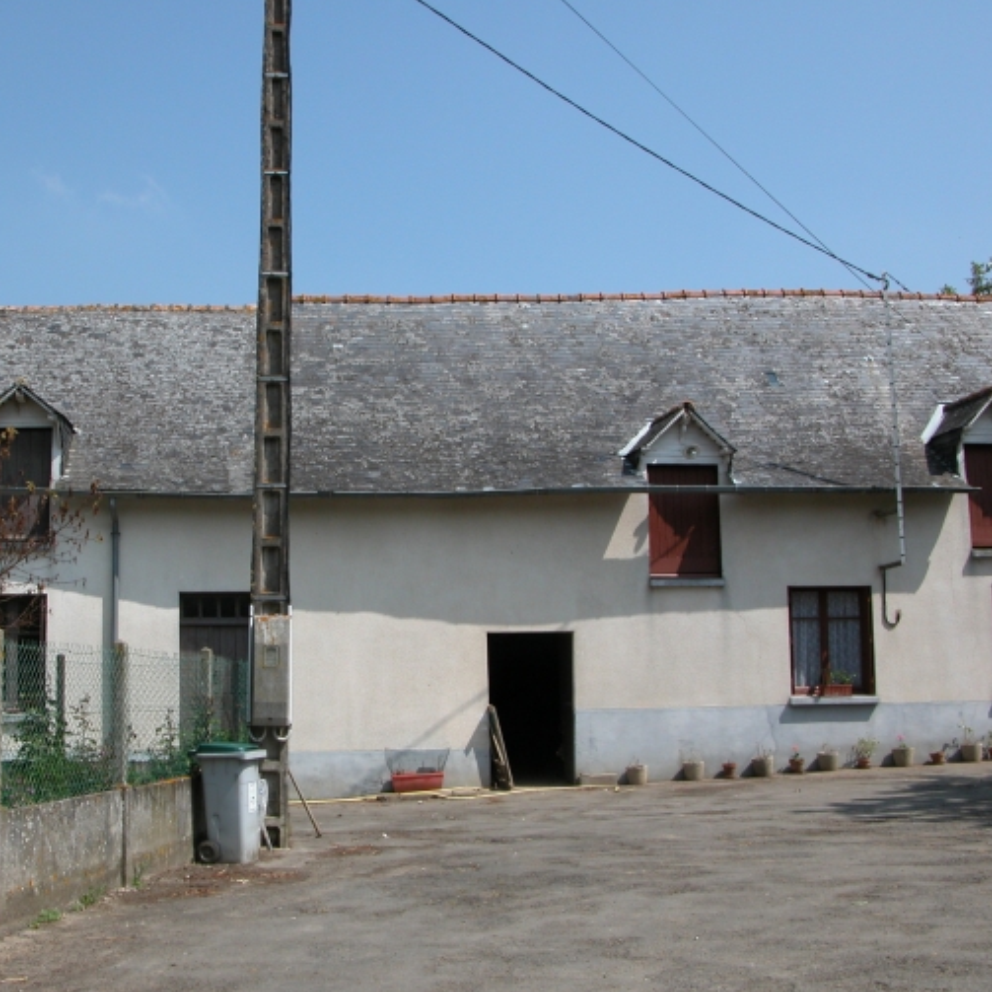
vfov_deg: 40.0
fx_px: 1362
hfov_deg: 39.6
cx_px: 335
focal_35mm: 42
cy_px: 499
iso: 100
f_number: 7.1
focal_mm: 8.9
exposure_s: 1/317
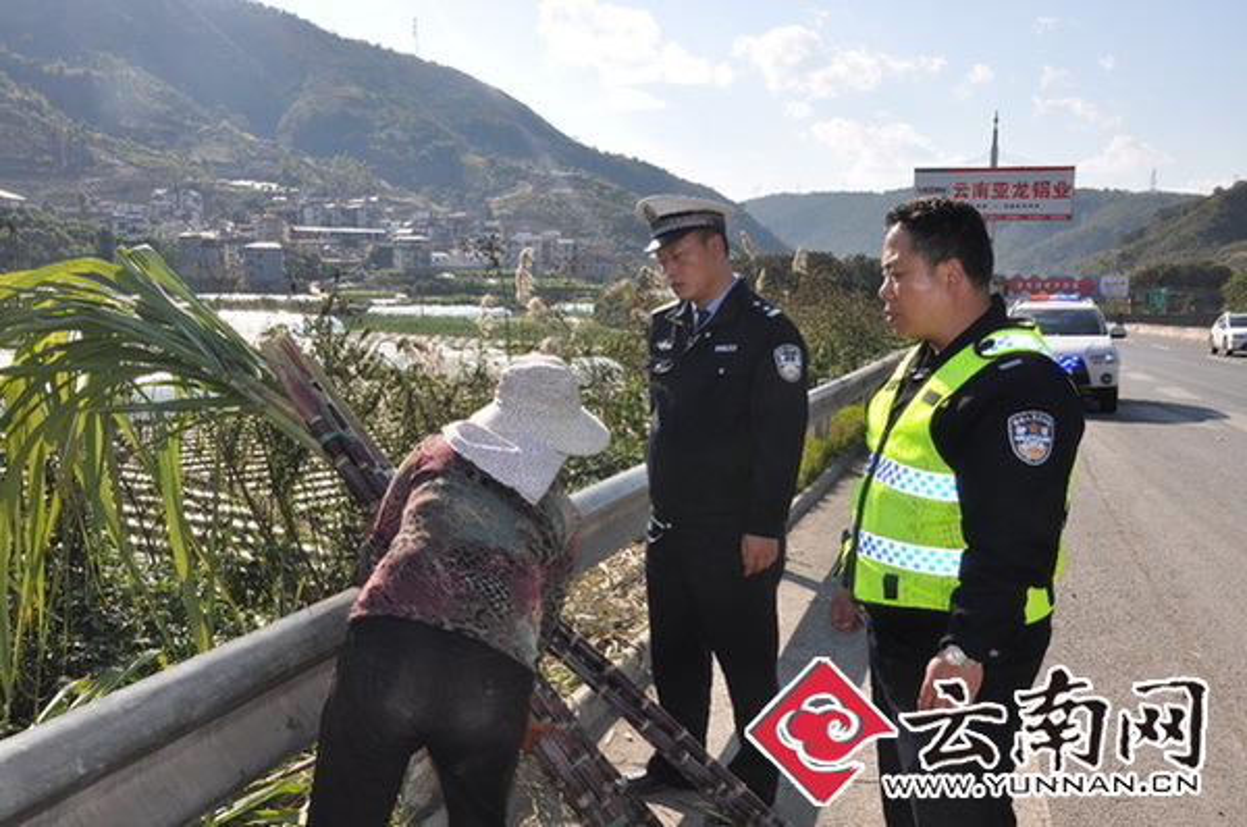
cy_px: 414
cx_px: 624
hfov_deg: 57.3
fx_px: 1141
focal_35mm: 33
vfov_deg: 39.8
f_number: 13
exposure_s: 1/200
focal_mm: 22
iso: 200
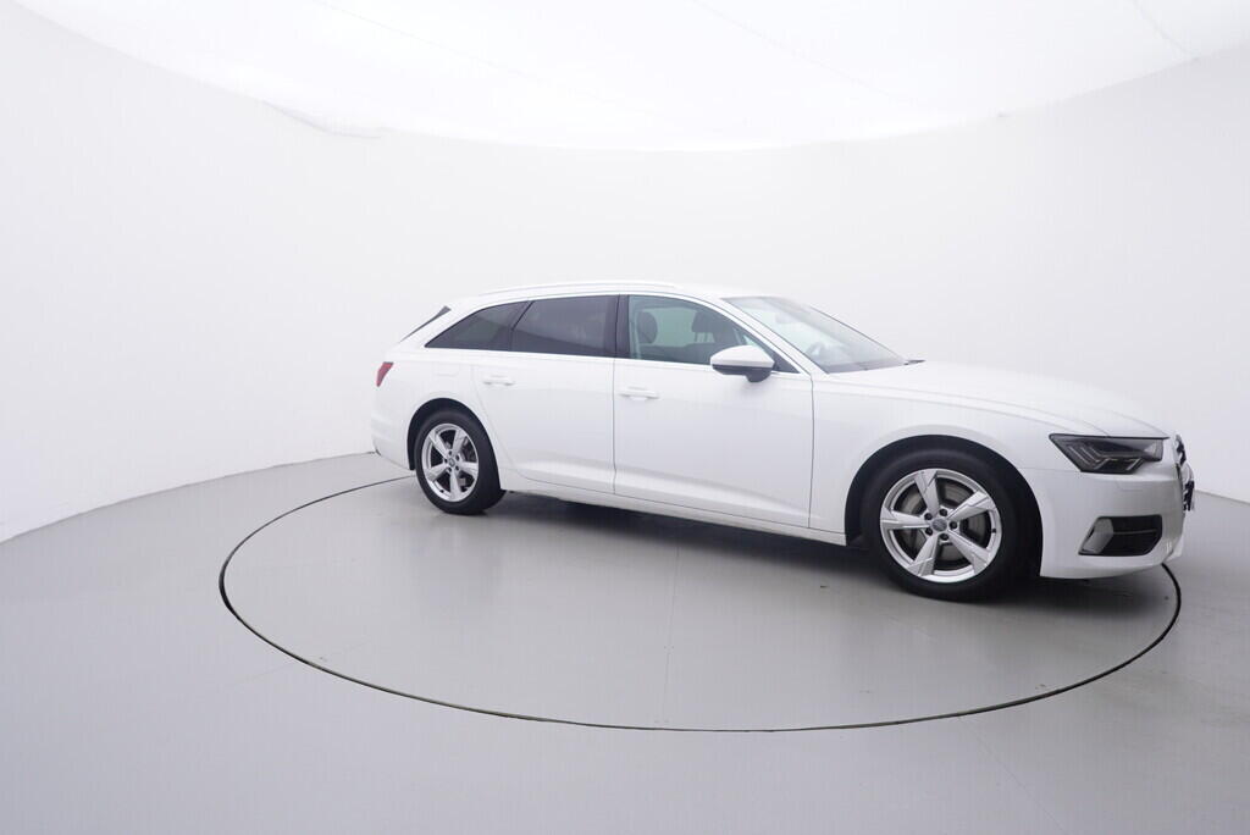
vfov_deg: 56.2
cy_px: 418
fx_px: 782
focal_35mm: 22
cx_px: 625
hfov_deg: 77.3
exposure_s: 1/80
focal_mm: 15
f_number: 5
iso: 200
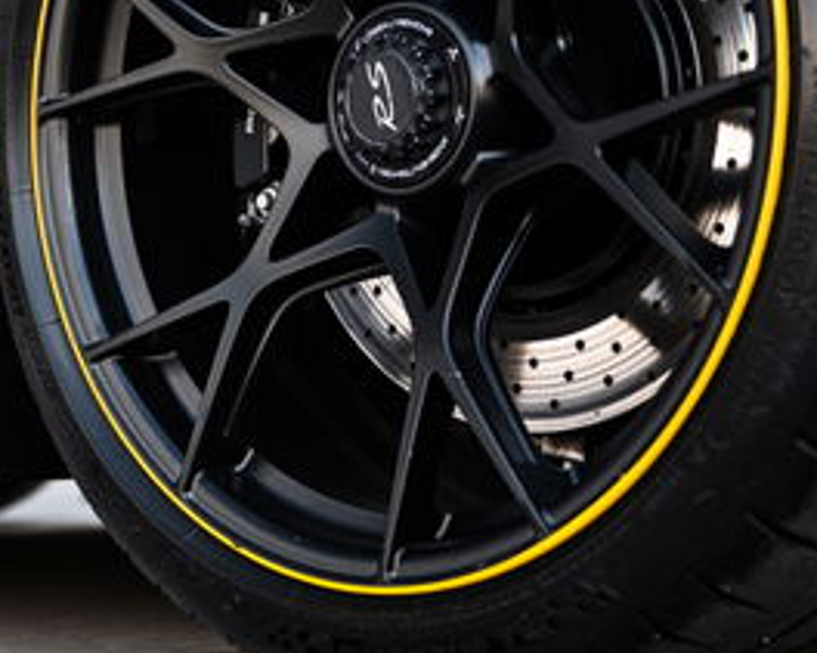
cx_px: -62
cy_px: 87
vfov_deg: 15.1
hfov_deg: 18.3
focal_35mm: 101
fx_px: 2441
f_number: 2.8
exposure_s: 1/200
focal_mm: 37
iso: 250
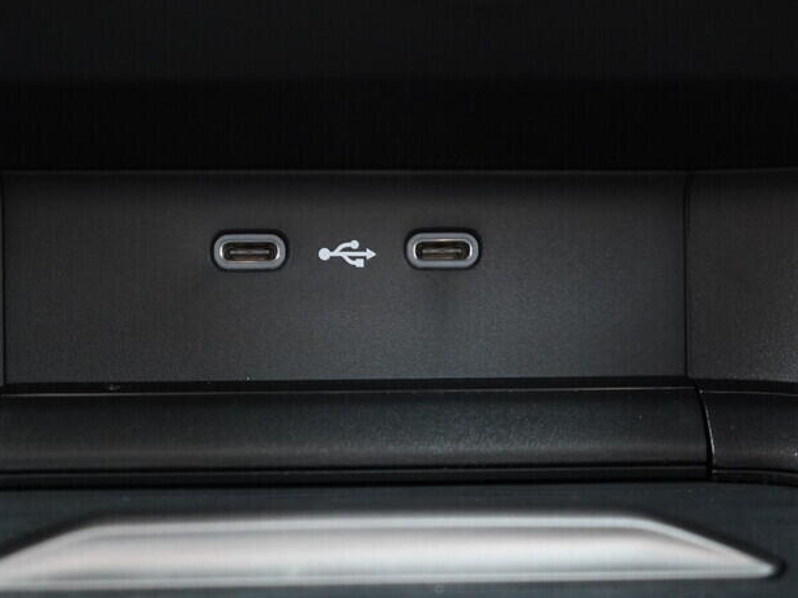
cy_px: 360
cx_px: 308
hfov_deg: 33.1
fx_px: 1337
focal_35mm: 58
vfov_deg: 25.2
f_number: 2.8
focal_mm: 24
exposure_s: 1/40
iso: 2000
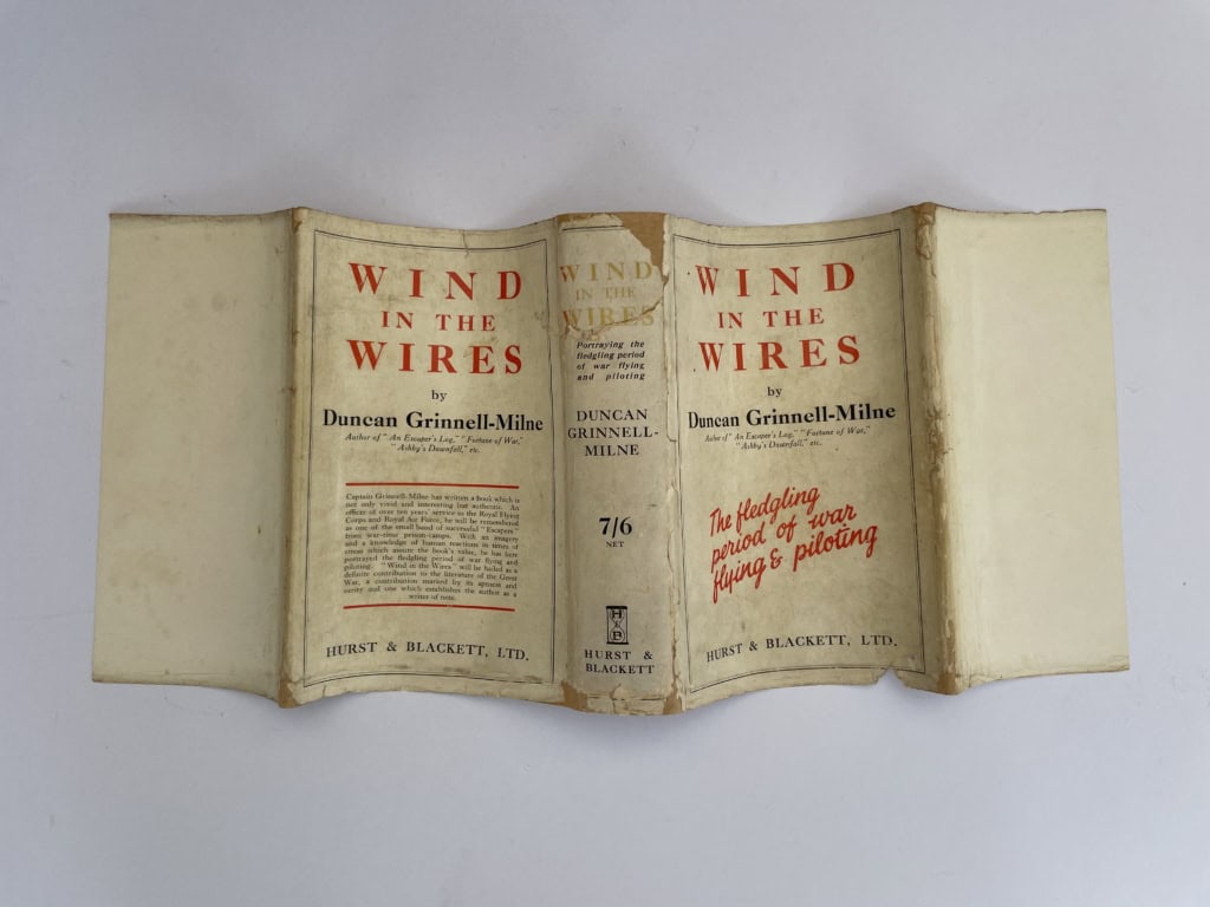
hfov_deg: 67.3
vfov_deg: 53.1
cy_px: 454
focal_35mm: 26
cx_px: 605
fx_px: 909
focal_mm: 4.2
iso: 32
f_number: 1.6
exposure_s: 1/600
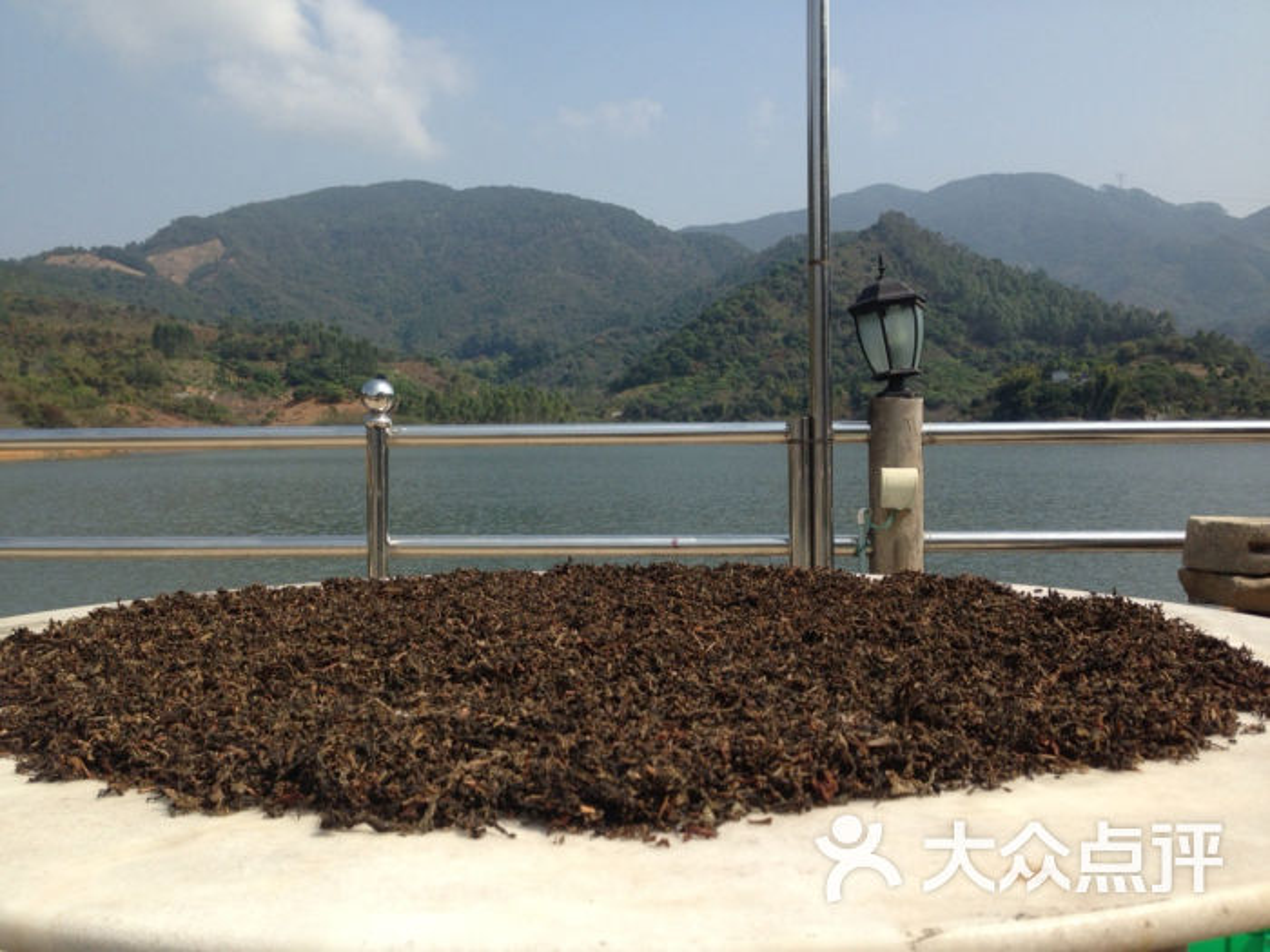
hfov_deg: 55.4
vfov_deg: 42.9
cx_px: 635
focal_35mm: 33
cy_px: 476
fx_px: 1211
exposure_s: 1/1506
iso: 50
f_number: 2.4
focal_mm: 4.13
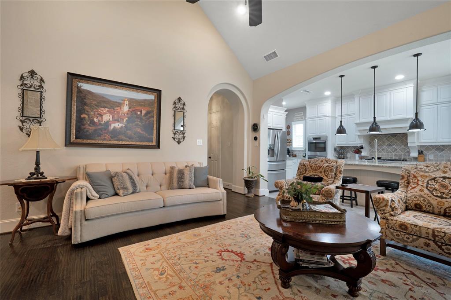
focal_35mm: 16
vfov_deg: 73.7
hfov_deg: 96.8
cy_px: 150
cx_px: 226
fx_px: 200
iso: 100
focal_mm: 16
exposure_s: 1/1.67
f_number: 11
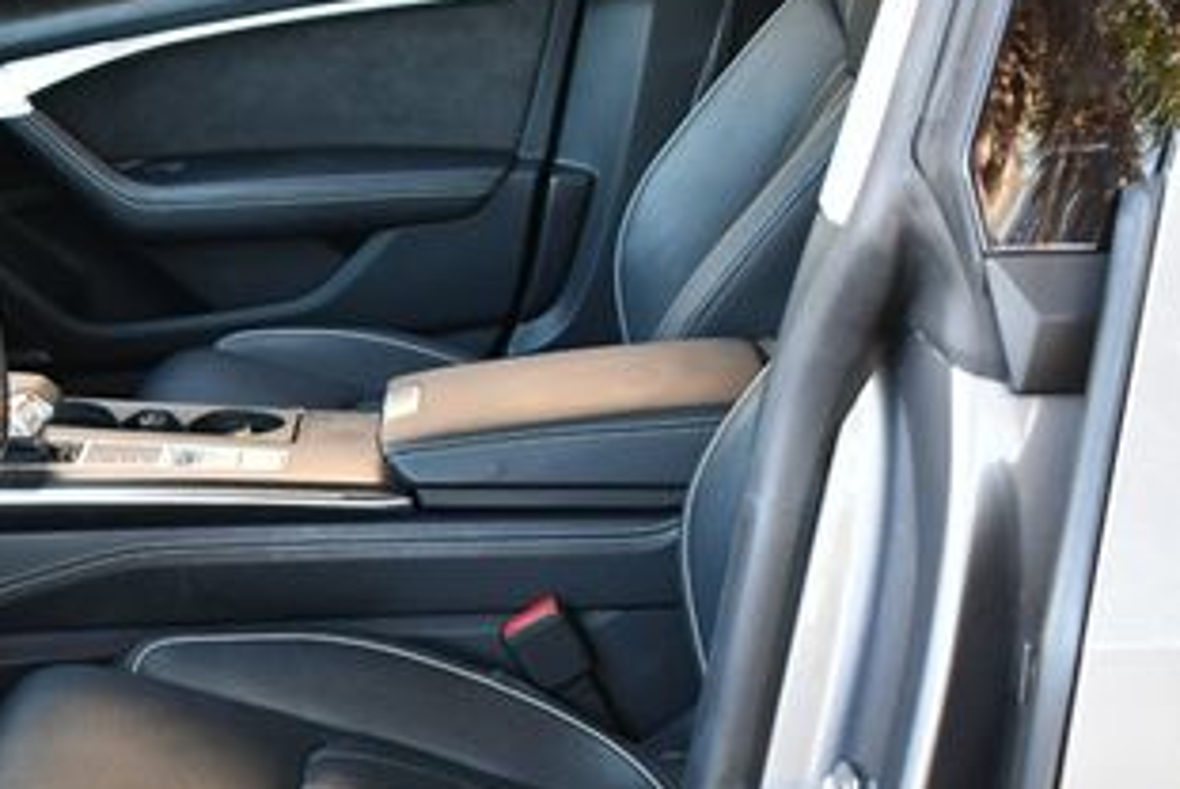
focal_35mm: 74
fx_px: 2428
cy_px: 516
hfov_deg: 25.9
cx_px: -8
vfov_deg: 18.4
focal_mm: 18
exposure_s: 1/125
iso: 800
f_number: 3.5
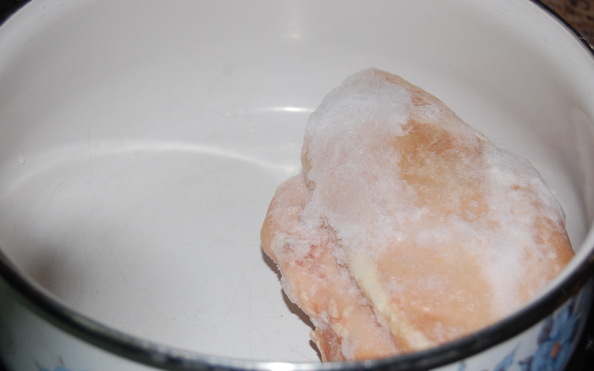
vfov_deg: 21.0
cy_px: 199
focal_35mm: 62
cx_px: 298
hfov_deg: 33.0
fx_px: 1004
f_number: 5
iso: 400
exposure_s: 1/60
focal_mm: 40
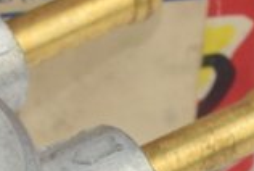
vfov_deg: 3.0
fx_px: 3216
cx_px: -153
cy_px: 488
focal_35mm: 455
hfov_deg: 4.5
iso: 160
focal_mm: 40
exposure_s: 1/40
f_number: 11
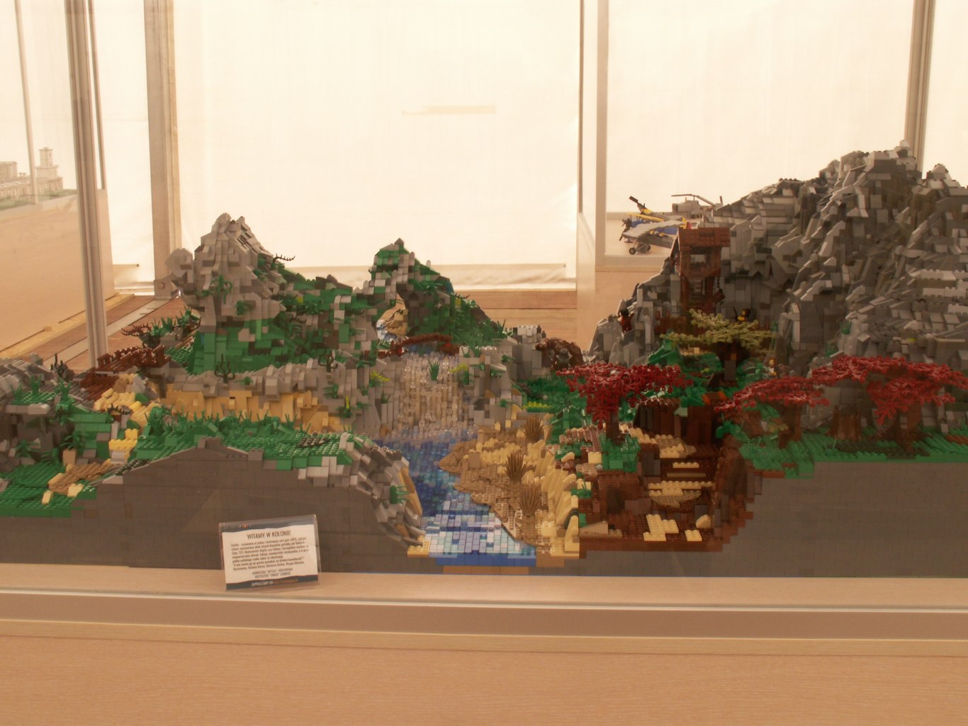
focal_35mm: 40
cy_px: 363
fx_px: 1119
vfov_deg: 36.0
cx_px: 484
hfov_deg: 46.8
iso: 64
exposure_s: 1/10
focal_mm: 6.67
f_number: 8
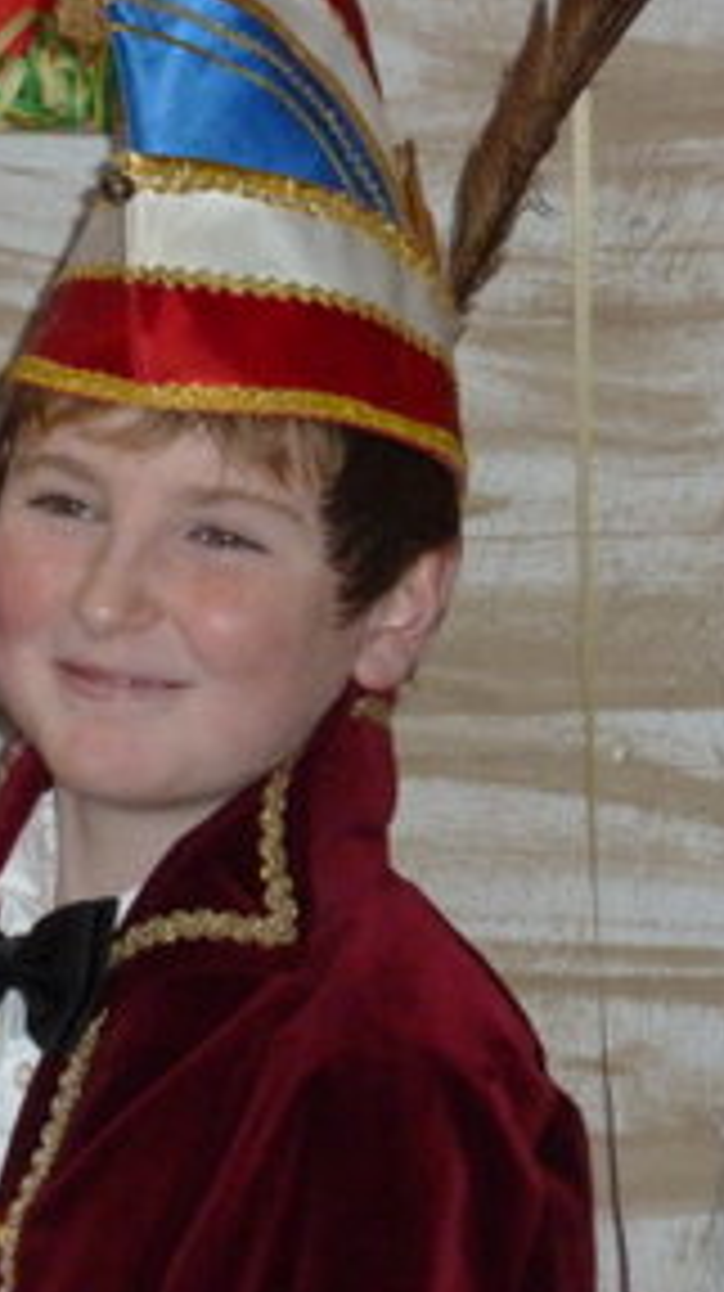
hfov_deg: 4.7
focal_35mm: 258
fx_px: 8823
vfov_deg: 8.4
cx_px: -90
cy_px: 651
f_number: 4.5
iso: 640
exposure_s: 1/80
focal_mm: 25.9
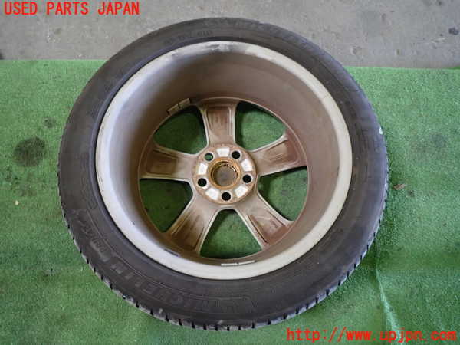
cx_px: 230
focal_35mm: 25
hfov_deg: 69.4
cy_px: 172
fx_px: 332
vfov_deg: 54.9
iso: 250
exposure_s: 1/30
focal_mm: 4.5
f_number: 2
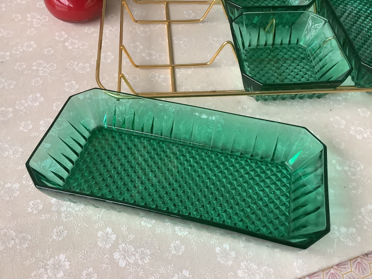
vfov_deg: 45.4
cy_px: 140
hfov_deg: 58.4
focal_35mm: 31
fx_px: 333
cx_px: 186
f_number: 2.4
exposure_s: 1/60
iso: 320
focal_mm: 3.3
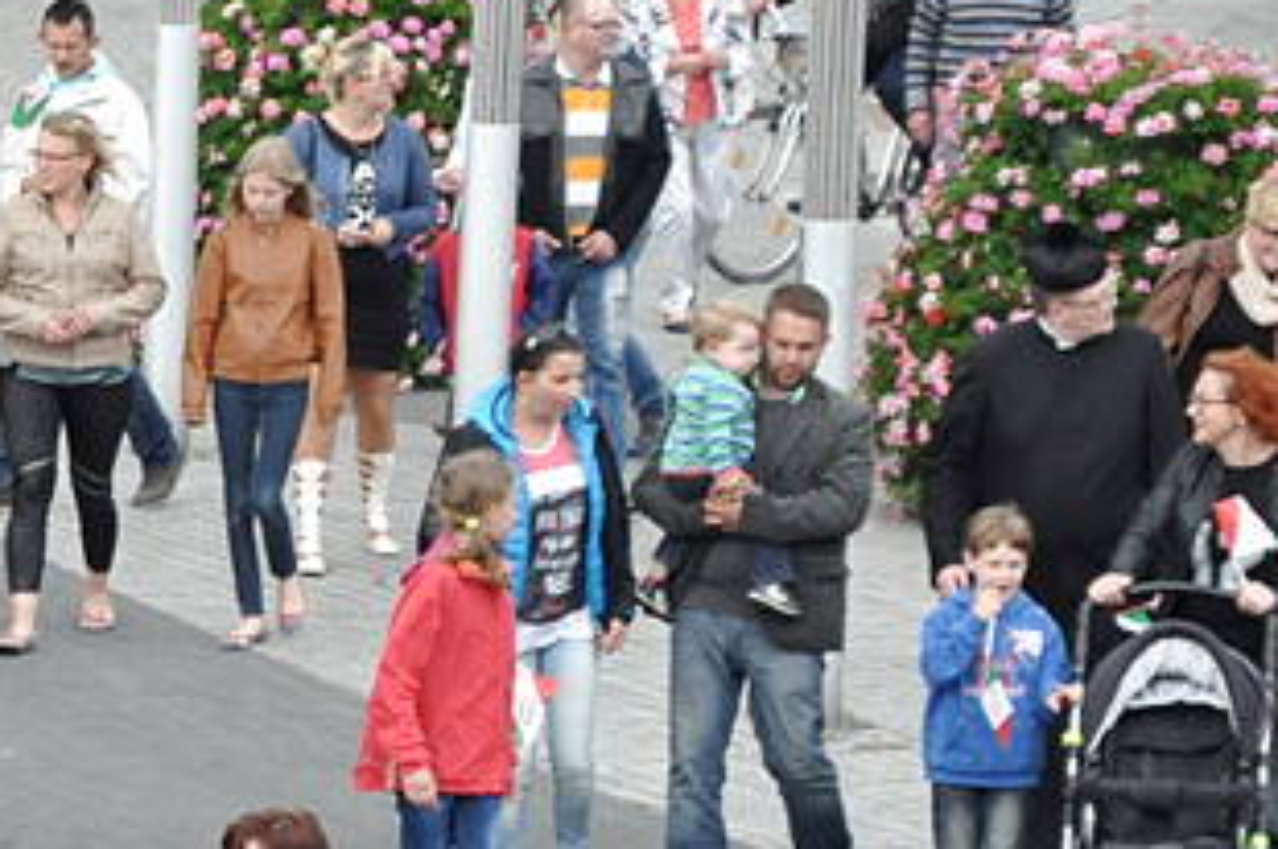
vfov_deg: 4.4
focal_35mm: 308
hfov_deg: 6.6
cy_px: 443
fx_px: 10935
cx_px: -396
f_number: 6.3
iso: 1250
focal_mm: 75
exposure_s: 1/640
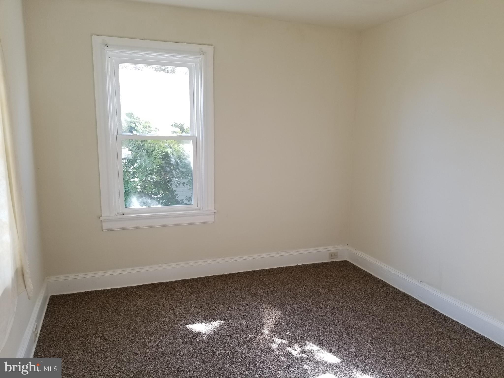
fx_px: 379
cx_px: 252
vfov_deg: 53.1
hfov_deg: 67.3
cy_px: 189
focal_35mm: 26
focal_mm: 4.25
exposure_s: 1/50
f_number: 1.7
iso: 64
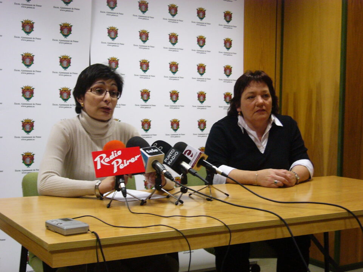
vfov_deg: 27.5
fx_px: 556
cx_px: 182
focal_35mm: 53
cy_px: 136
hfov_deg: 36.2
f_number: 3.4
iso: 200
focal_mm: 8.8
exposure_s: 1/15
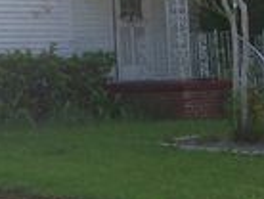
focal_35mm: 130
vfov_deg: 11.3
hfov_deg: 14.1
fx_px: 993
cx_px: -142
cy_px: -28
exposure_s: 1/719
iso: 80
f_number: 2.7
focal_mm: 6
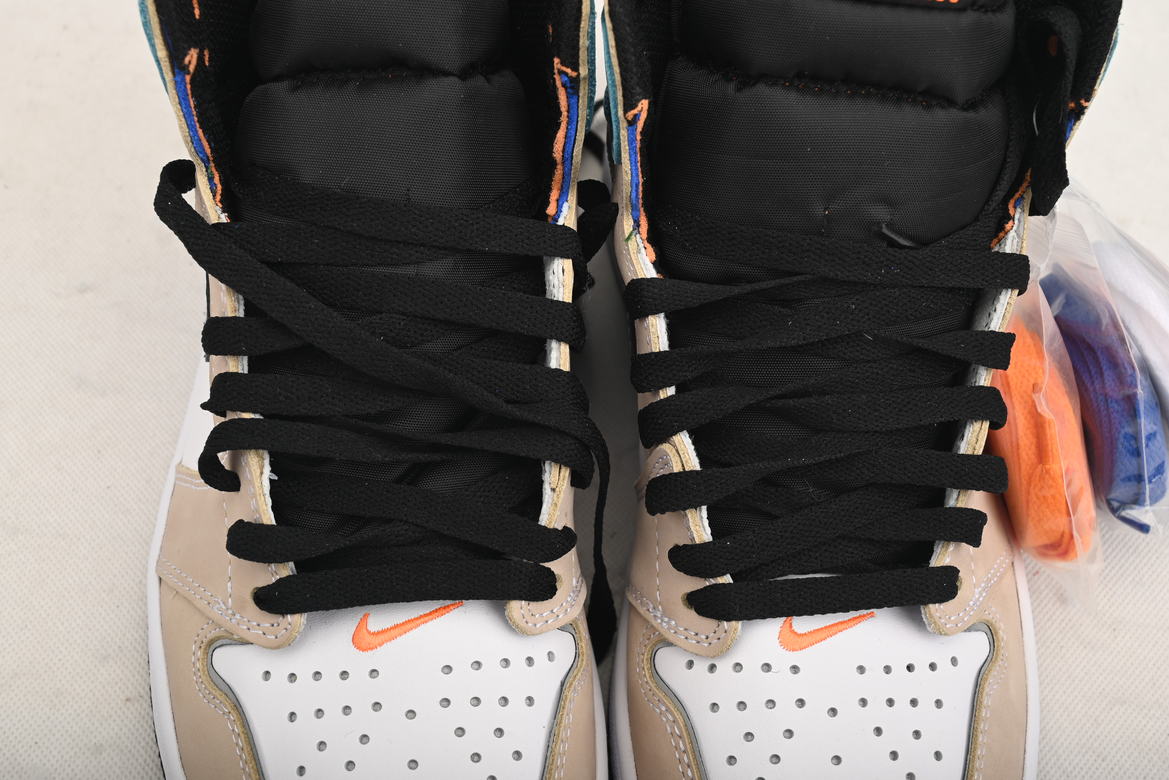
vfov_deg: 29.3
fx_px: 1494
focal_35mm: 46
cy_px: 390
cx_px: 584
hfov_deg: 42.7
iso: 100
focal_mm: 46
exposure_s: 1/200
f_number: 11
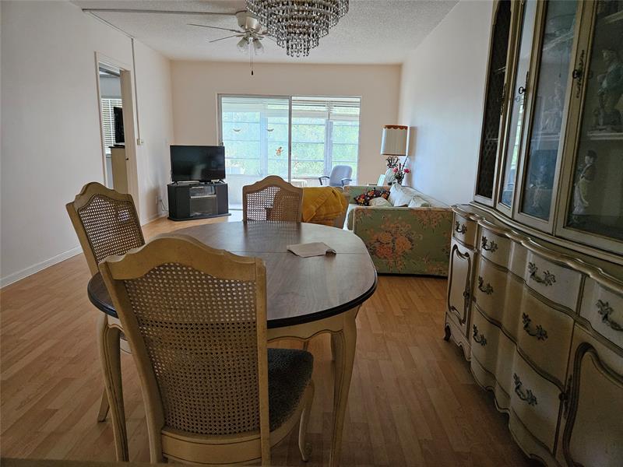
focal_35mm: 23
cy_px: 234
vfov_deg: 58.9
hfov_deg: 73.9
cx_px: 312
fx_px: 414
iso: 1000
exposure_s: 1/120
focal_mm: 5.4
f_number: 1.8
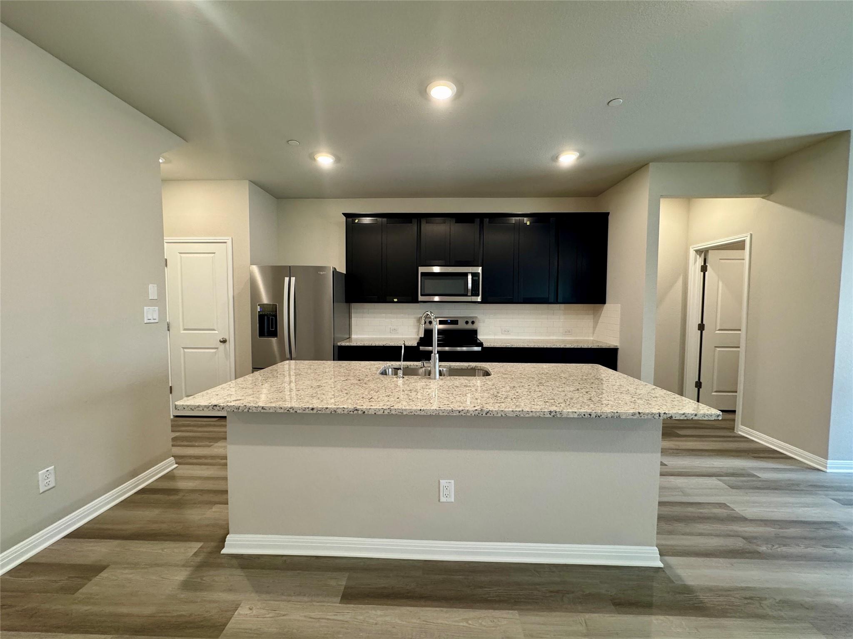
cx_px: 426
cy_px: 320
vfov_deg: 85.7
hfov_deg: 102.1
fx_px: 345
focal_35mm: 14
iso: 250
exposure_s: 1/60
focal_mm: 2.22
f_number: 2.2
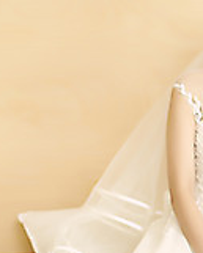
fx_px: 2228
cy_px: 113
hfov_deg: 5.2
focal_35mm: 297
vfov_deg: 6.5
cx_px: 222
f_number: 2
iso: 200
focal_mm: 85
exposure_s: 1/125
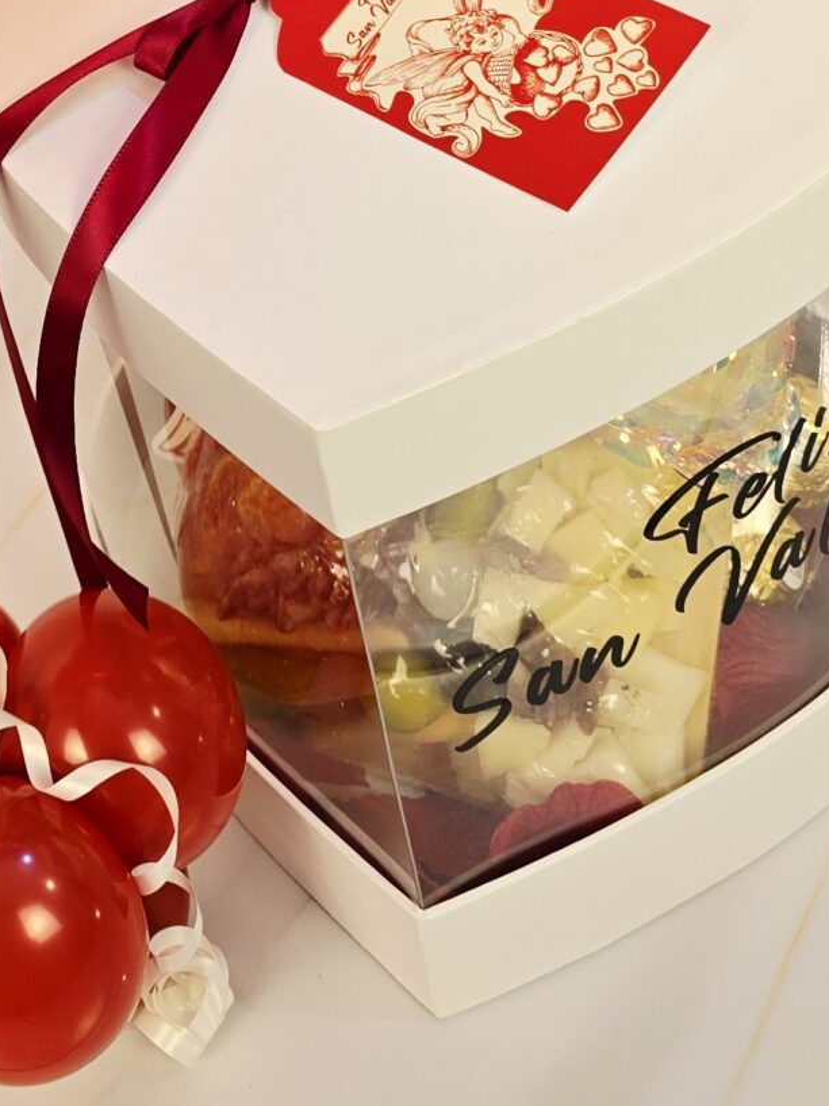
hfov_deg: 20.0
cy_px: -292
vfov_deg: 24.1
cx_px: 78
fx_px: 2300
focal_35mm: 72
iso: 40
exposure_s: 1/50
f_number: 1.7
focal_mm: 6.3
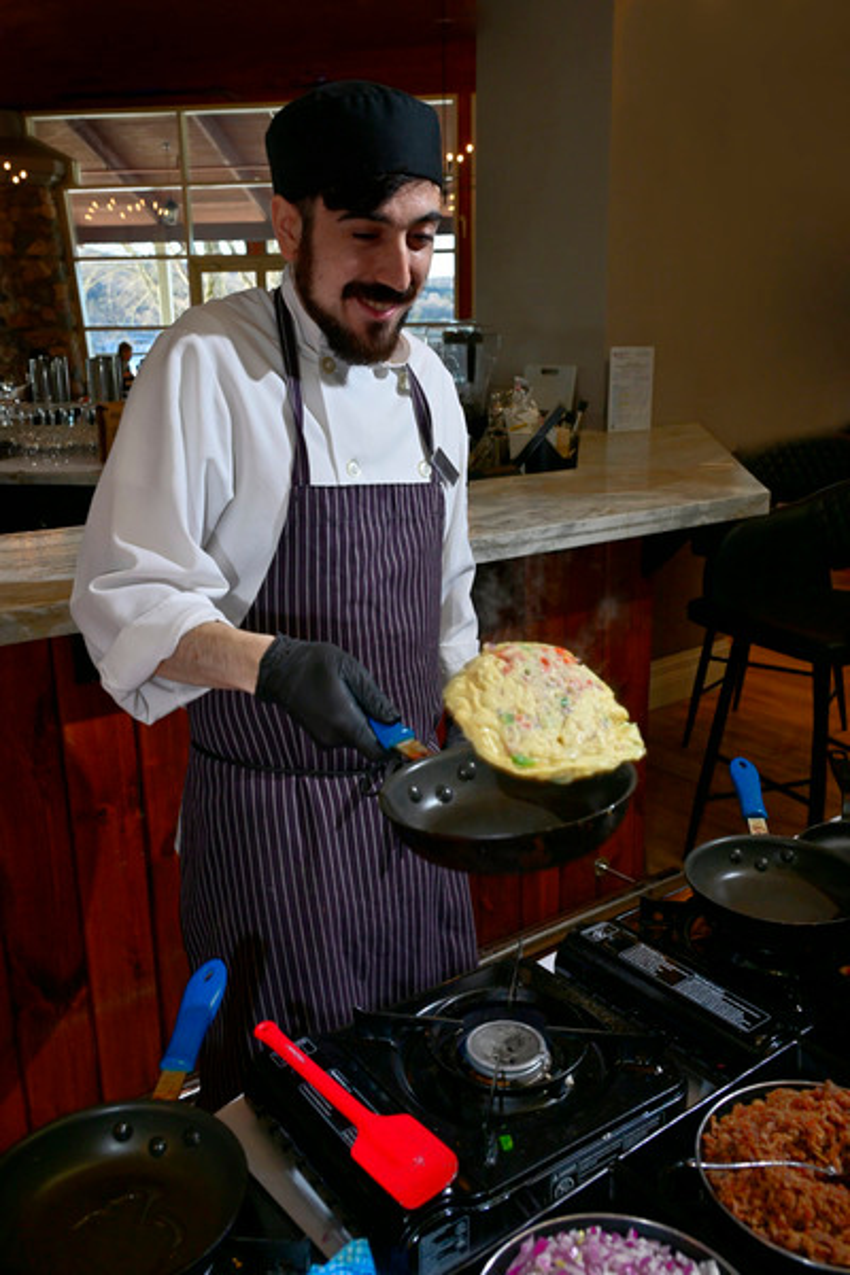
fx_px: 1080
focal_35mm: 30
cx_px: 425
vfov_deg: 61.1
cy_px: 638
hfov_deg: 43.0
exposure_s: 1/160
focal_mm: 30.5
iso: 400
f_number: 7.1
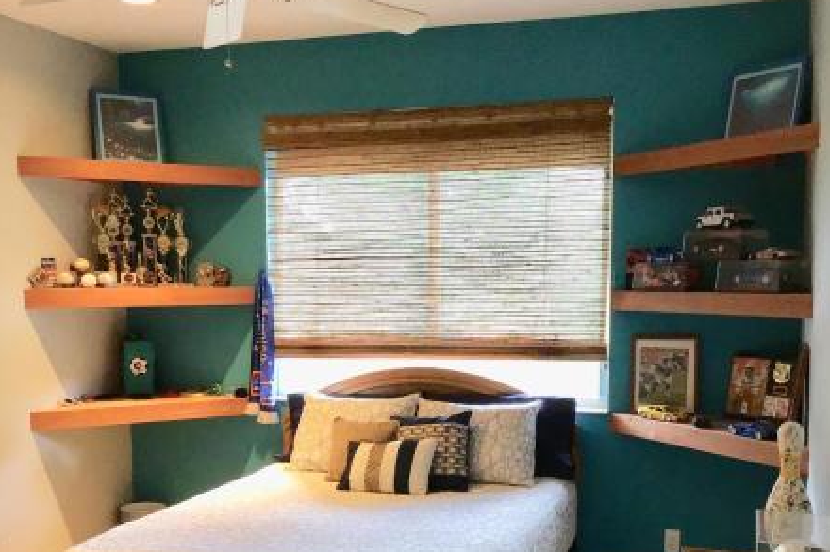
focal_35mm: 44
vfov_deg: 30.3
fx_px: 1014
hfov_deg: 44.5
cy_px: 356
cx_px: 421
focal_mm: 3.3
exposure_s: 1/30
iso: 160
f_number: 2.4
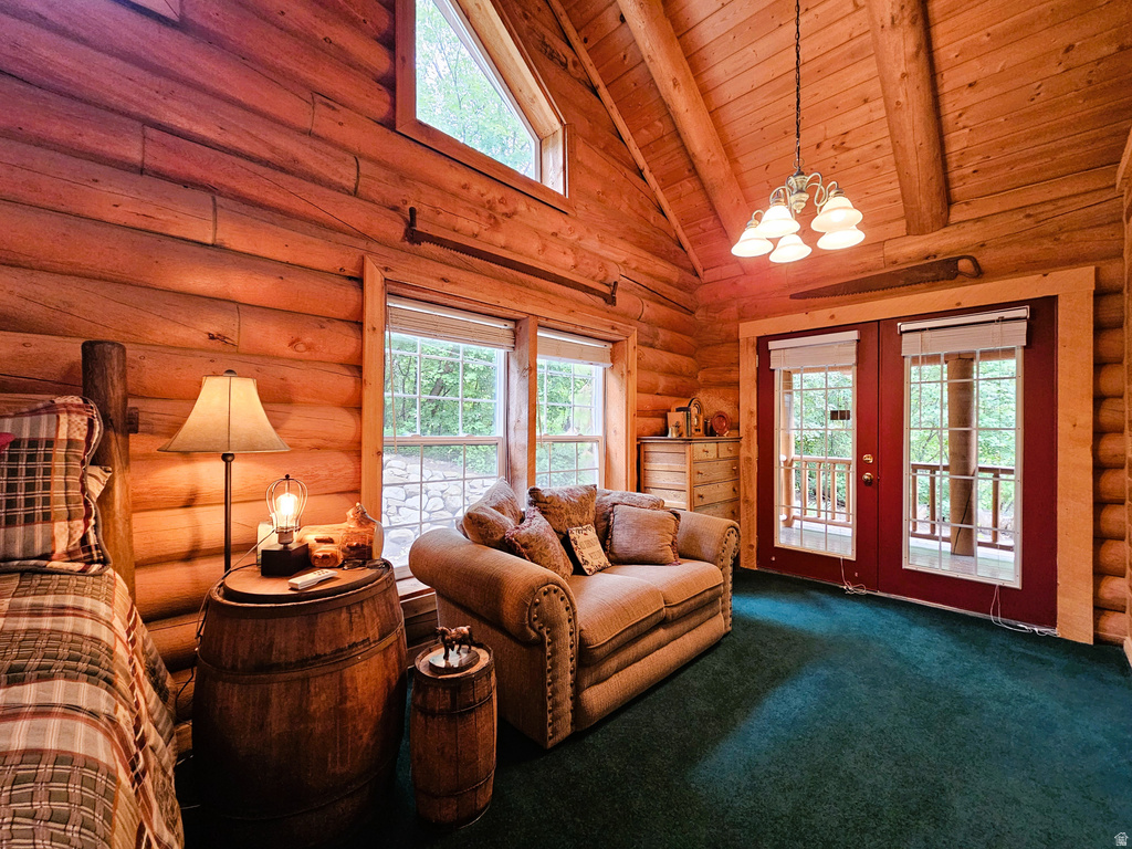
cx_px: 566
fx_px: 425
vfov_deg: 89.9
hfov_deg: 106.2
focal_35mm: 13
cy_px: 424
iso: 250
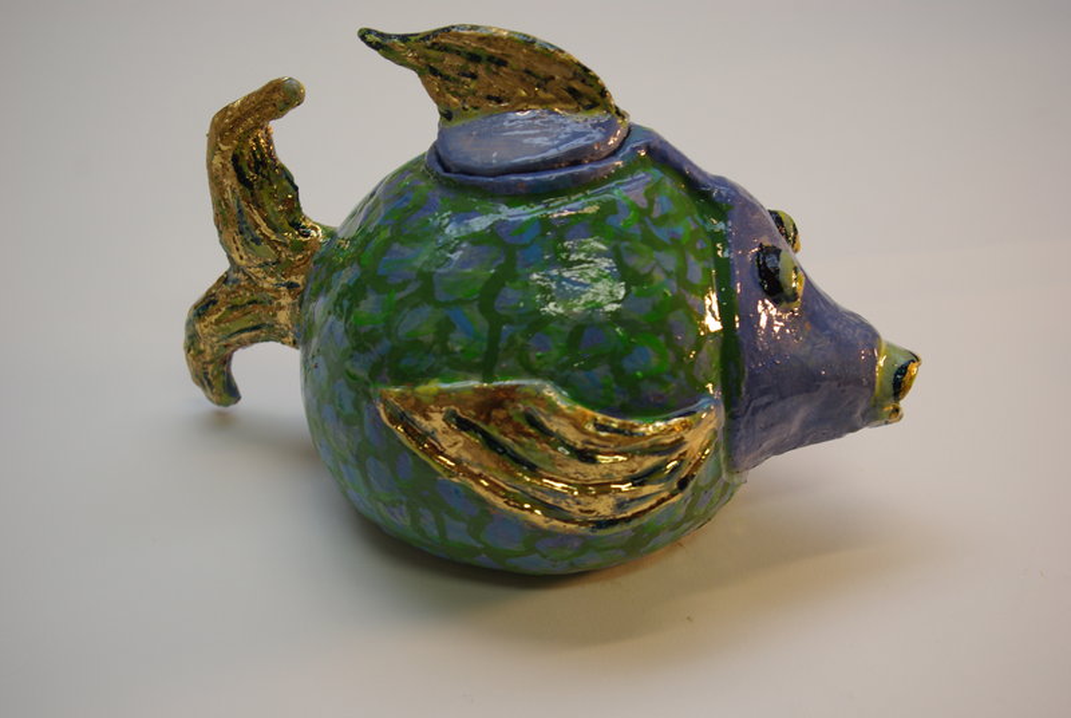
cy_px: 359
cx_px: 536
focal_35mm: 52
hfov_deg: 37.8
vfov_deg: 25.8
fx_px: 1564
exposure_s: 1/50
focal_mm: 35
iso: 250
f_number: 4.5
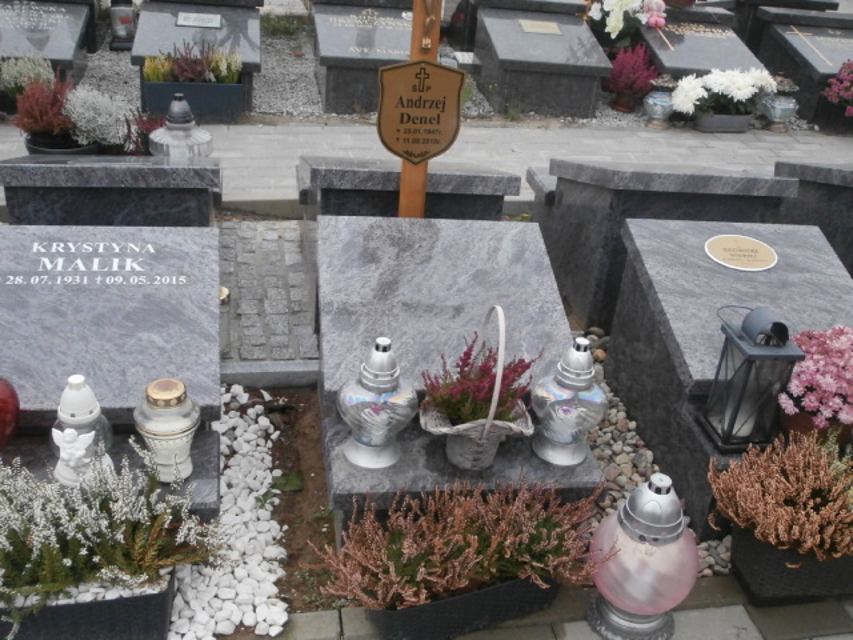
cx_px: 426
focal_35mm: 38
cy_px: 320
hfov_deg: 49.0
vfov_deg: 37.7
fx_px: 936
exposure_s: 1/125
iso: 400
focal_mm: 6.67
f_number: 3.9
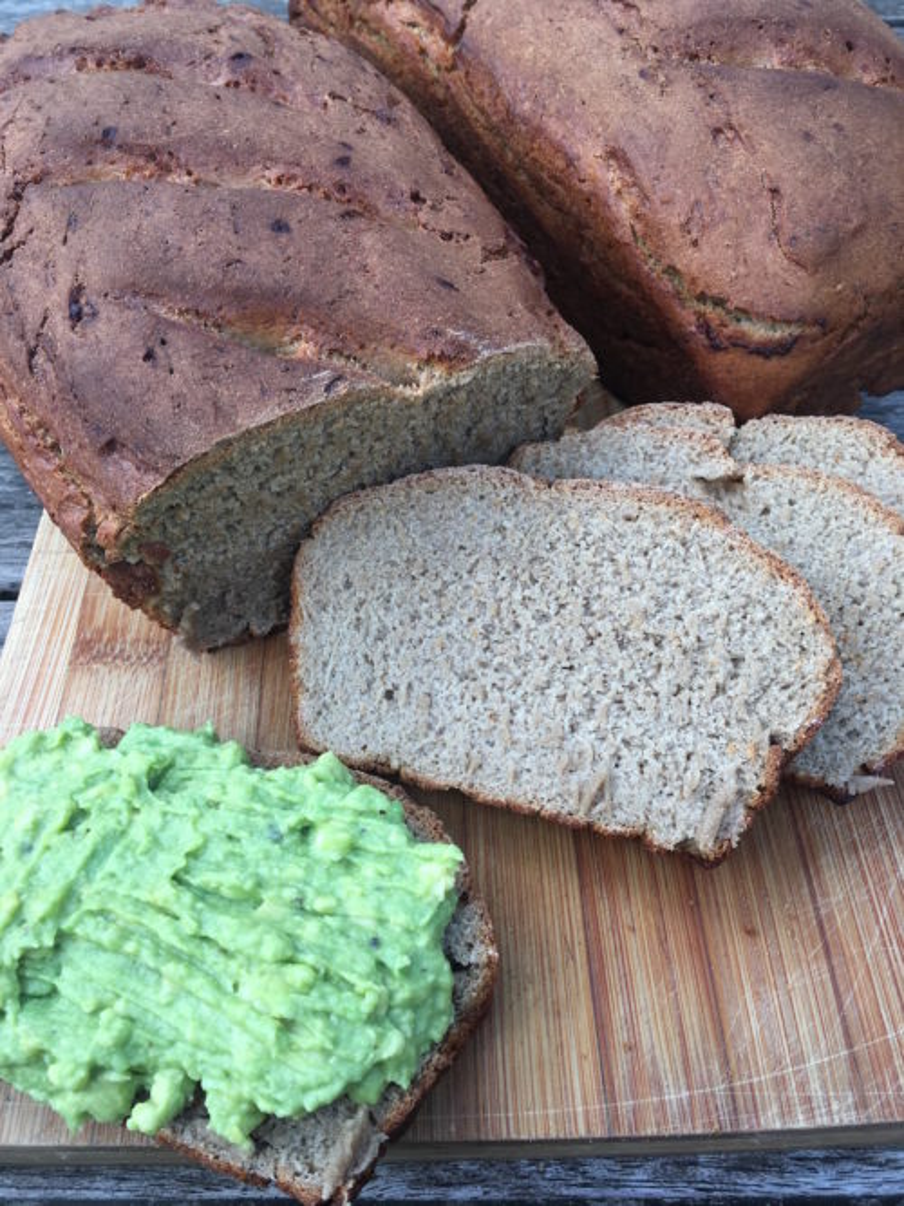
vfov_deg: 61.7
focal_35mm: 29
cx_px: 452
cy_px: 603
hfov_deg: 48.2
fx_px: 1010
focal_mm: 4.15
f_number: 2.2
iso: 25
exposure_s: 1/151
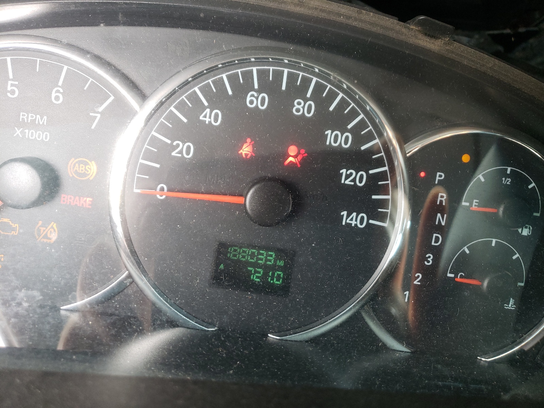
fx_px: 409
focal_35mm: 26
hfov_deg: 67.3
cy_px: 204
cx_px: 272
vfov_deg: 53.1
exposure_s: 1/50
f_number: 1.5
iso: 124
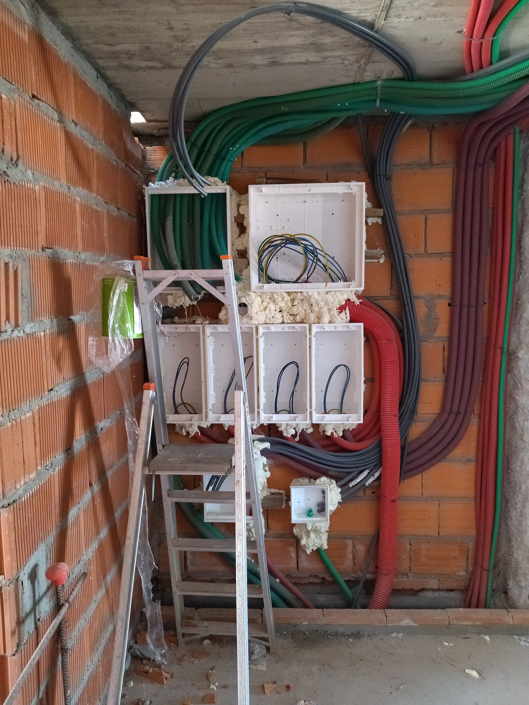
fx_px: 550
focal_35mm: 27
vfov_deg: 65.3
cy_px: 352
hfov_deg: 51.4
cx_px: 264
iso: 600
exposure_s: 1/25
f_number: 1.79
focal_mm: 4.74
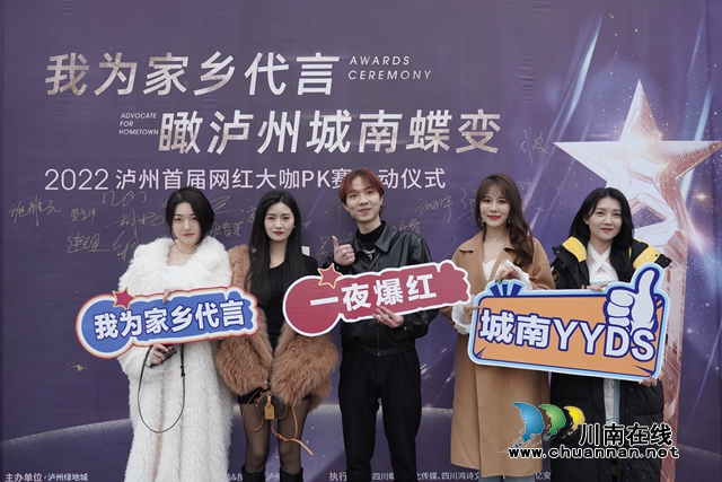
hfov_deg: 50.7
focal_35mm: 38
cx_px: 361
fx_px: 762
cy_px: 241
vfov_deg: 35.1
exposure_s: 1/250
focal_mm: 38
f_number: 5
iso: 250
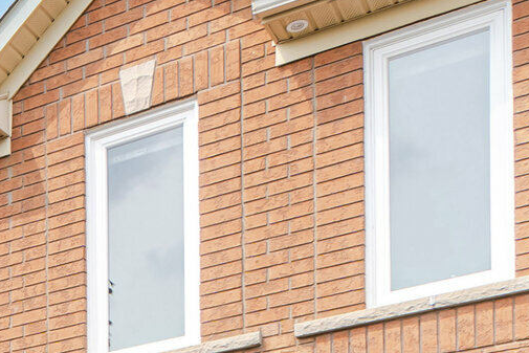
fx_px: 838
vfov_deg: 22.1
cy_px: 420
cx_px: -3
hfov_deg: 32.2
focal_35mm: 57
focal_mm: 10
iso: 50
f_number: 7.1
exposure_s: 1/80
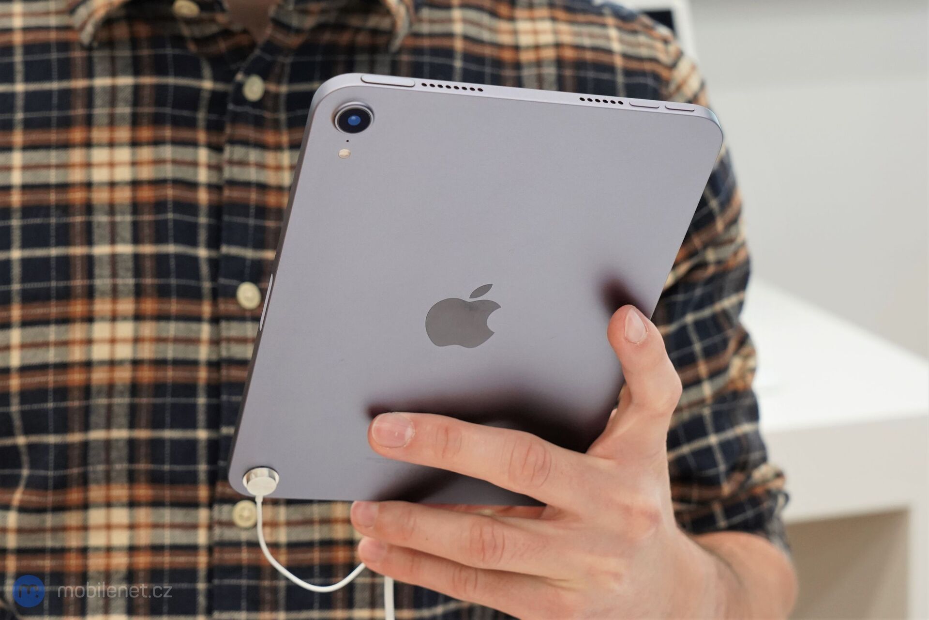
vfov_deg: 26.0
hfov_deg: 38.2
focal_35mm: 52
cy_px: 310
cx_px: 464
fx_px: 1342
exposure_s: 1/160
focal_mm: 52
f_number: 7.1
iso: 2500
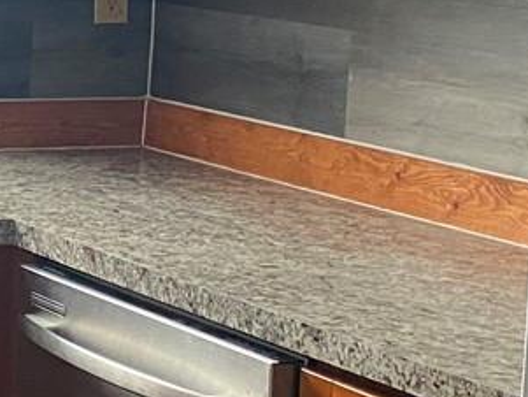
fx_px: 2106
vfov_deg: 10.7
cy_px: 35
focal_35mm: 138
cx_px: -568
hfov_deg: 12.4
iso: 125
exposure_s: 1/73
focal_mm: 4.25
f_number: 1.8
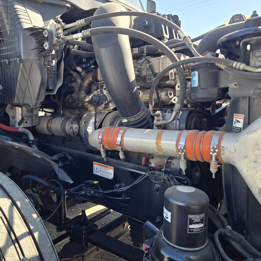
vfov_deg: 57.3
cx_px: 122
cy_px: 133
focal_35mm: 28
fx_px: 239
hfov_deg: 57.3
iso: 25
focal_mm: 5.4
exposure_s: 1/309
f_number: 1.8
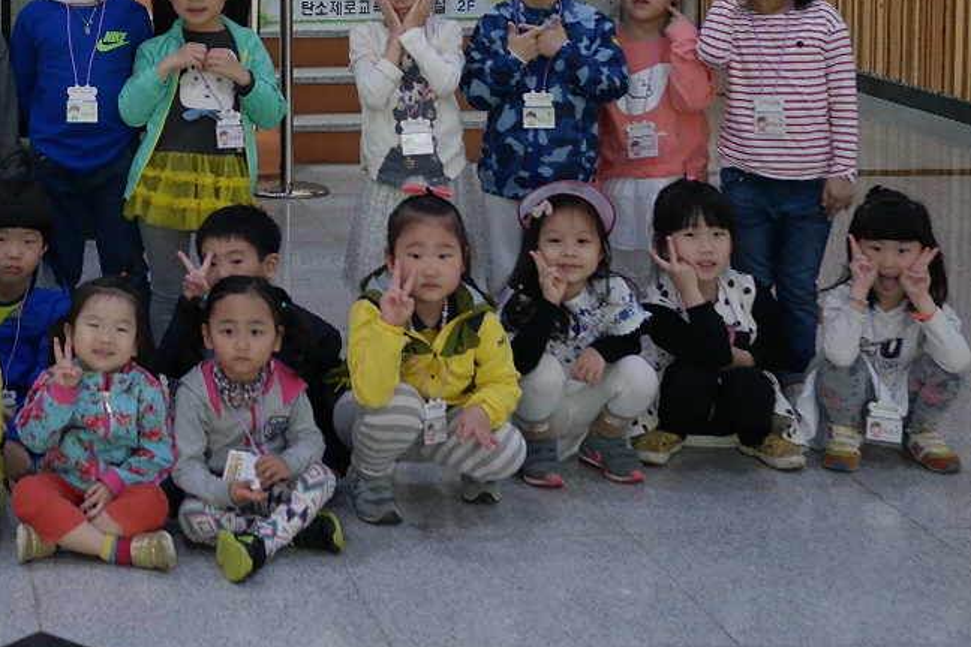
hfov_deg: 24.4
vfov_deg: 16.6
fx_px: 2158
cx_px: 34
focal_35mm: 80
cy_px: -58
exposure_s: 1/40
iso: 400
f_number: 3.5
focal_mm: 20
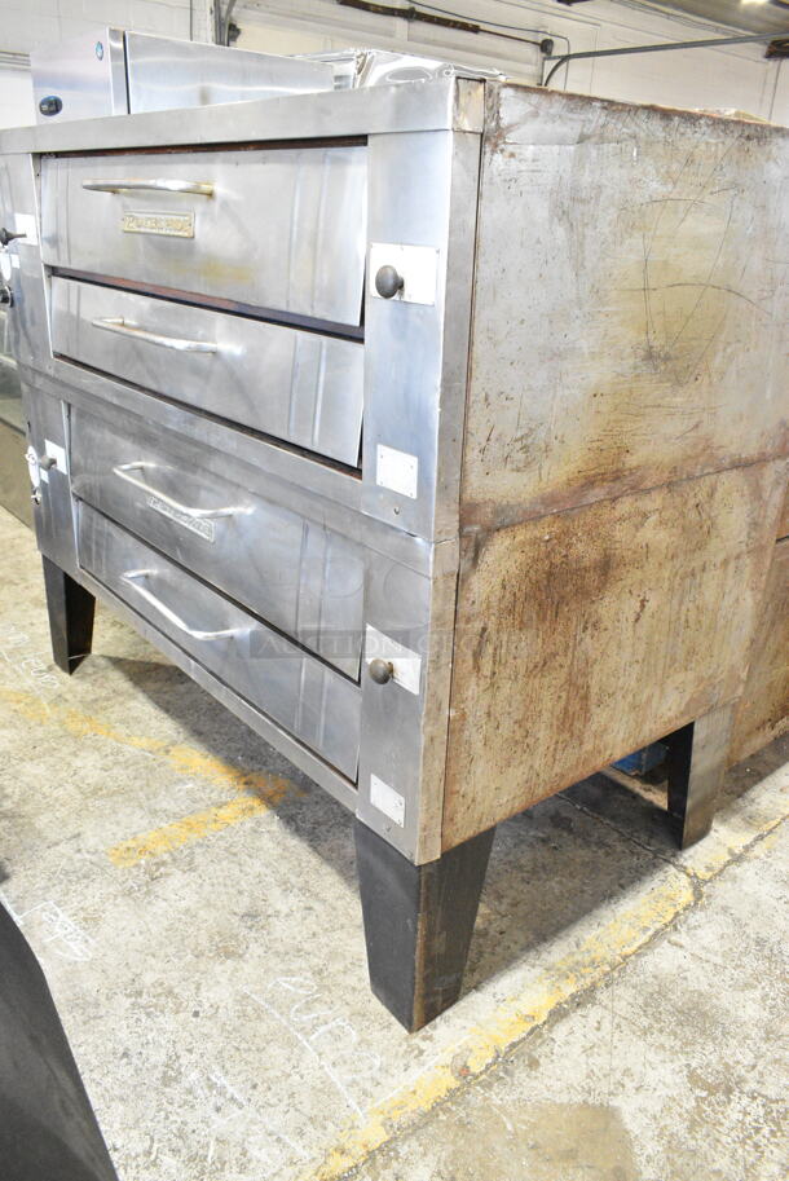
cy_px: 590
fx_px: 886
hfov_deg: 48.0
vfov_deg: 67.3
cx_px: 394
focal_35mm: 27
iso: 6400
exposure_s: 1/200
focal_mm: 18
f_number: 7.1
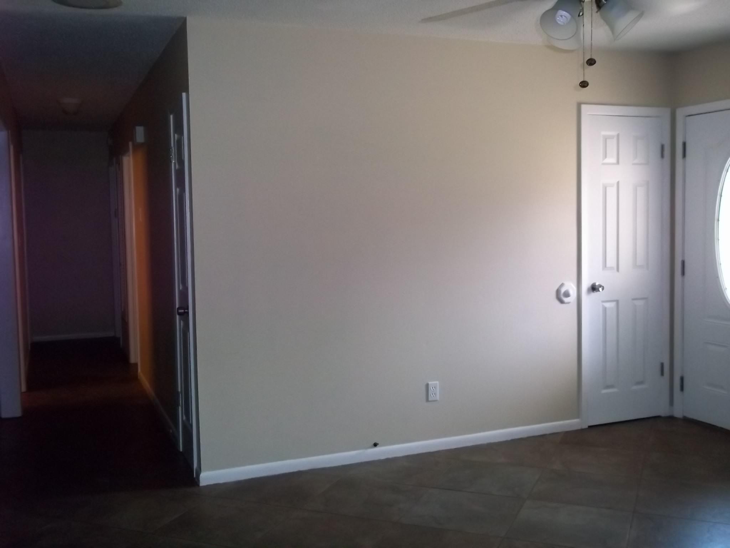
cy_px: 274
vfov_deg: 39.7
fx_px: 759
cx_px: 365
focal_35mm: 36
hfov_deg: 51.4
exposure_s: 1/30
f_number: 3.1
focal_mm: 6.5
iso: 320
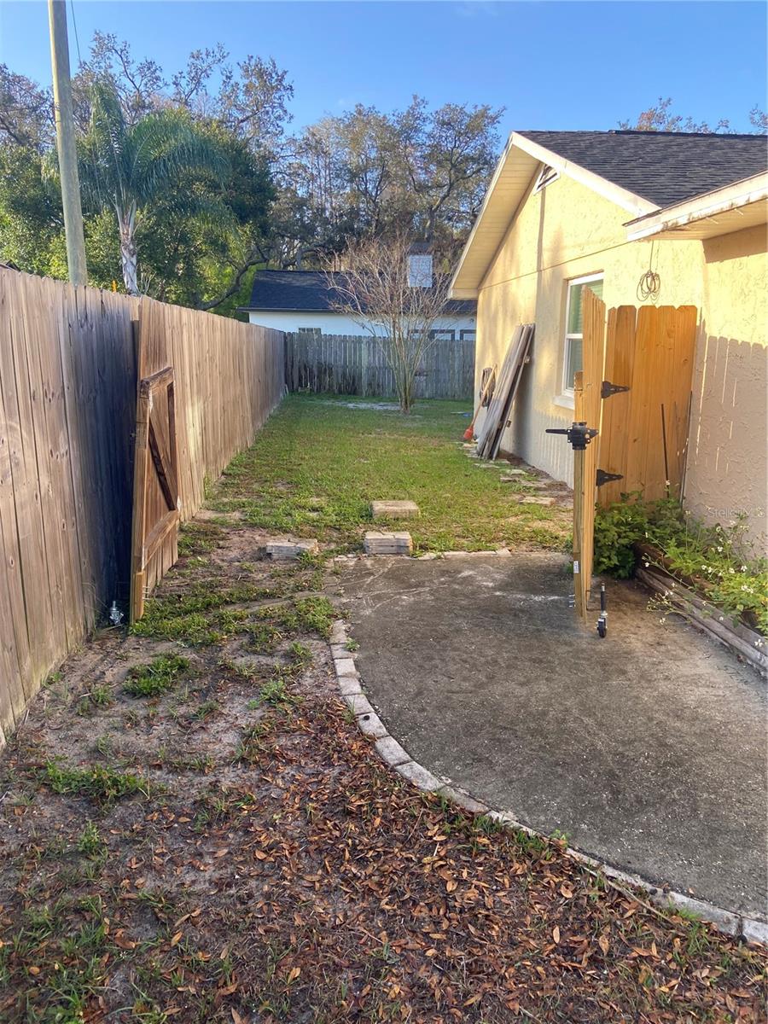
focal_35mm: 26
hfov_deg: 53.1
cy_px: 512
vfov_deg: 67.3
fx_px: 769
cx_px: 384
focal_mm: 4.25
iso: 32
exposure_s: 1/415
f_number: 1.8
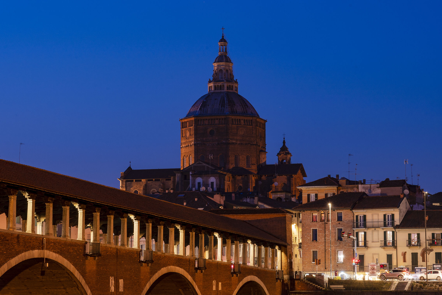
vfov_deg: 13.0
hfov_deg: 19.5
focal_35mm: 105
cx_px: 221
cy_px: 148
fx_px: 1289
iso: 100
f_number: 13
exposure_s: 30
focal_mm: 105
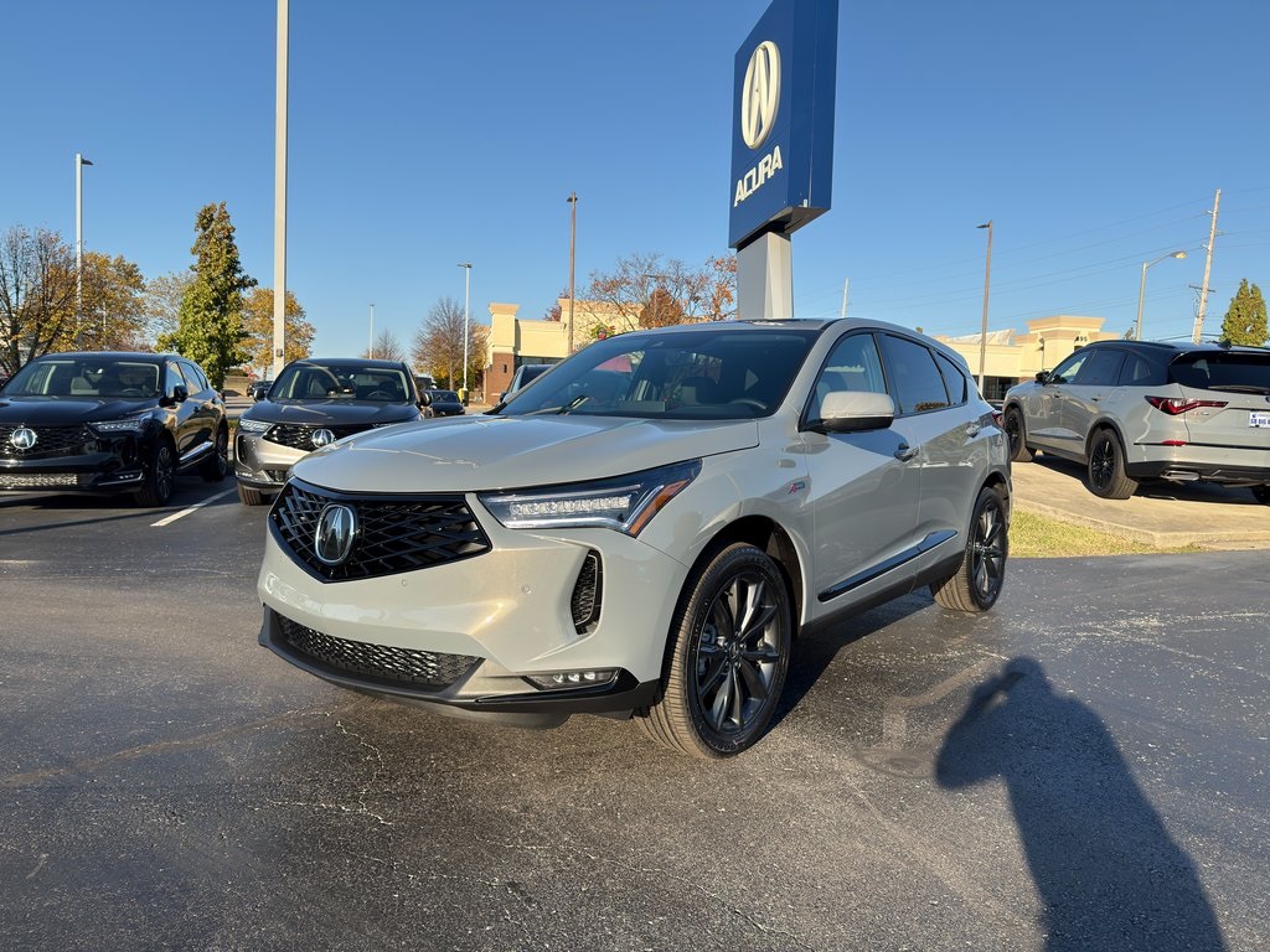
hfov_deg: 71.6
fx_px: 881
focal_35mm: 24
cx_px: 635
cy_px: 476
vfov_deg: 56.8
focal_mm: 6.76
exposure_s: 1/2445
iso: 64
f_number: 1.78
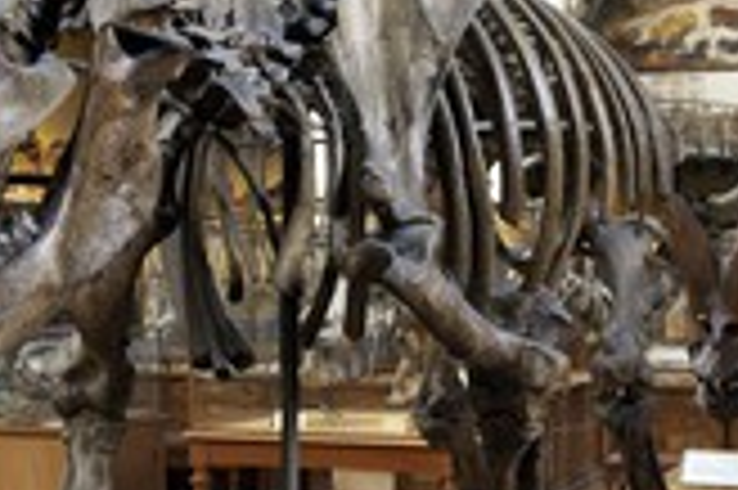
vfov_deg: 16.5
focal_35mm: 82
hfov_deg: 24.7
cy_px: 360
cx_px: 439
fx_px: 1679
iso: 1600
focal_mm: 32
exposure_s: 1/60
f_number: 5.6
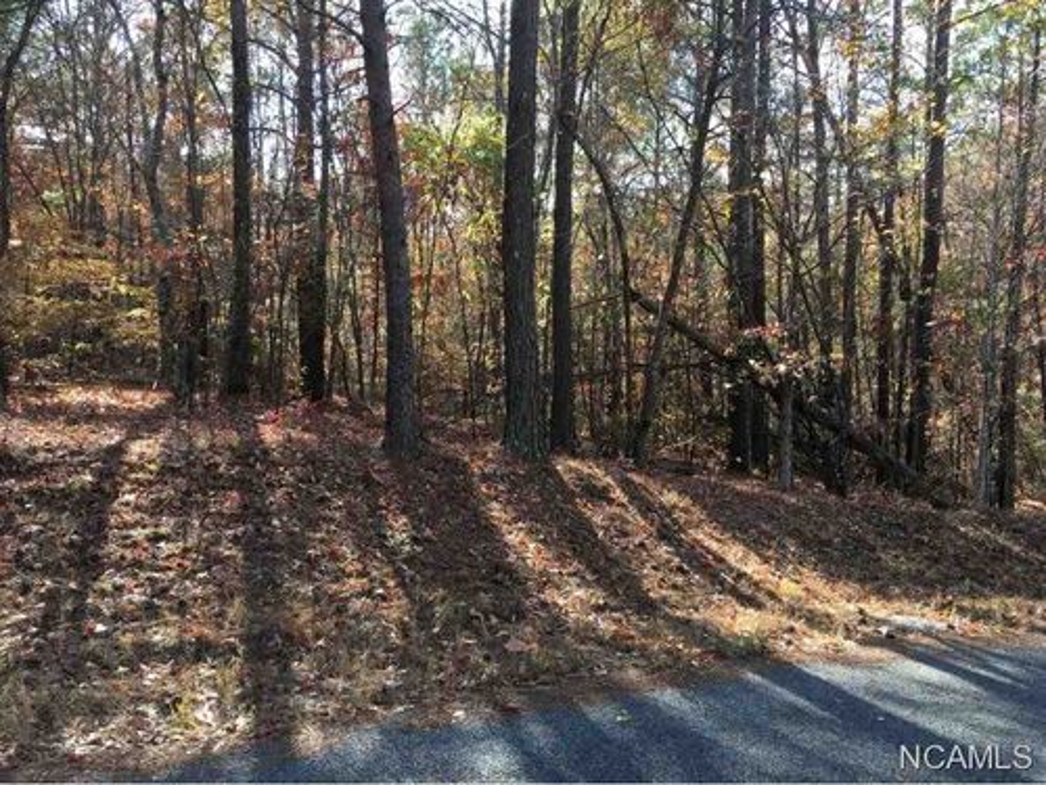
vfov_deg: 48.2
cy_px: 392
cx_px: 523
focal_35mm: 29
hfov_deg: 61.7
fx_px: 876
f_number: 2.2
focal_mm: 4.15
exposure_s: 1/120
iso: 25
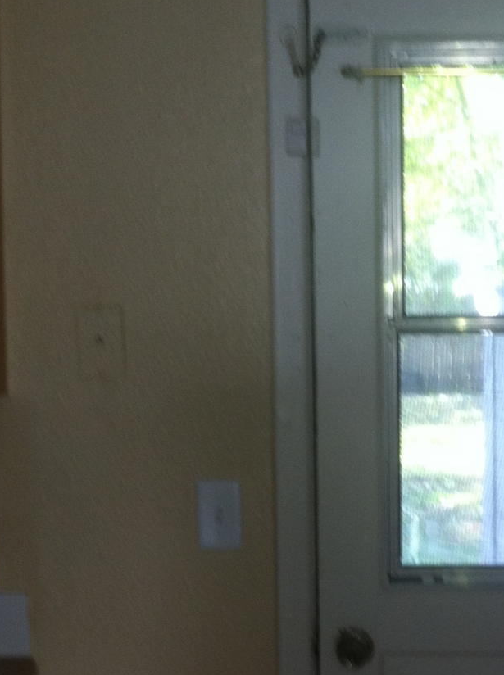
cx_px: 419
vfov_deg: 23.0
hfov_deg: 17.1
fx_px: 1655
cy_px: 435
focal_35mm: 85
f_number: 2.8
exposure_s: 1/16
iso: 80
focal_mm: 3.85
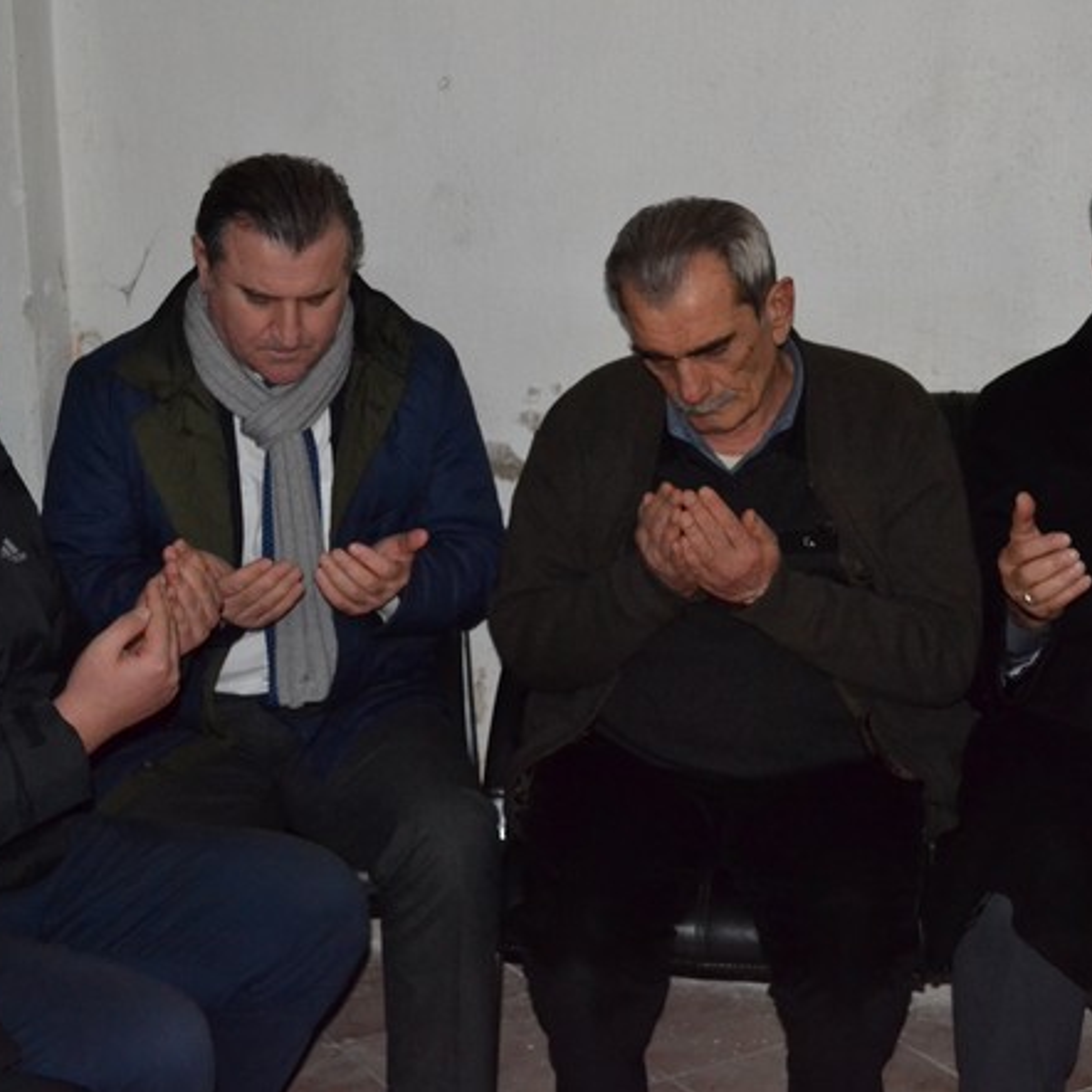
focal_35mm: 68
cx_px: 632
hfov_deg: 25.5
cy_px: 547
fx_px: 2414
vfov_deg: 25.5
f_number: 5
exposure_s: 1/60
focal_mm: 35
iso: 3200
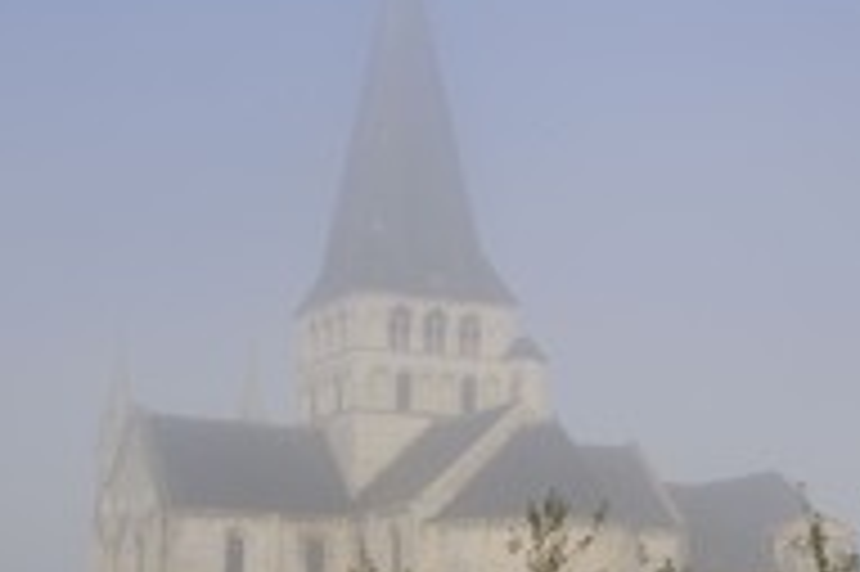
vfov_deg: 17.6
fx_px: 1838
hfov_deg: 26.2
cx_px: 576
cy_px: 392
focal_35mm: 77
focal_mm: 35
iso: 200
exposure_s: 1/160
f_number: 11
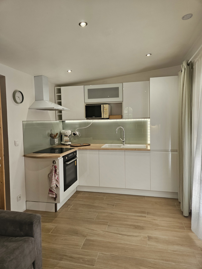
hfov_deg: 58.9
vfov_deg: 73.9
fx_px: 179
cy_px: 134
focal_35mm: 23
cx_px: 101
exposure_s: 1/190
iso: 125
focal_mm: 5.4
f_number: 1.8
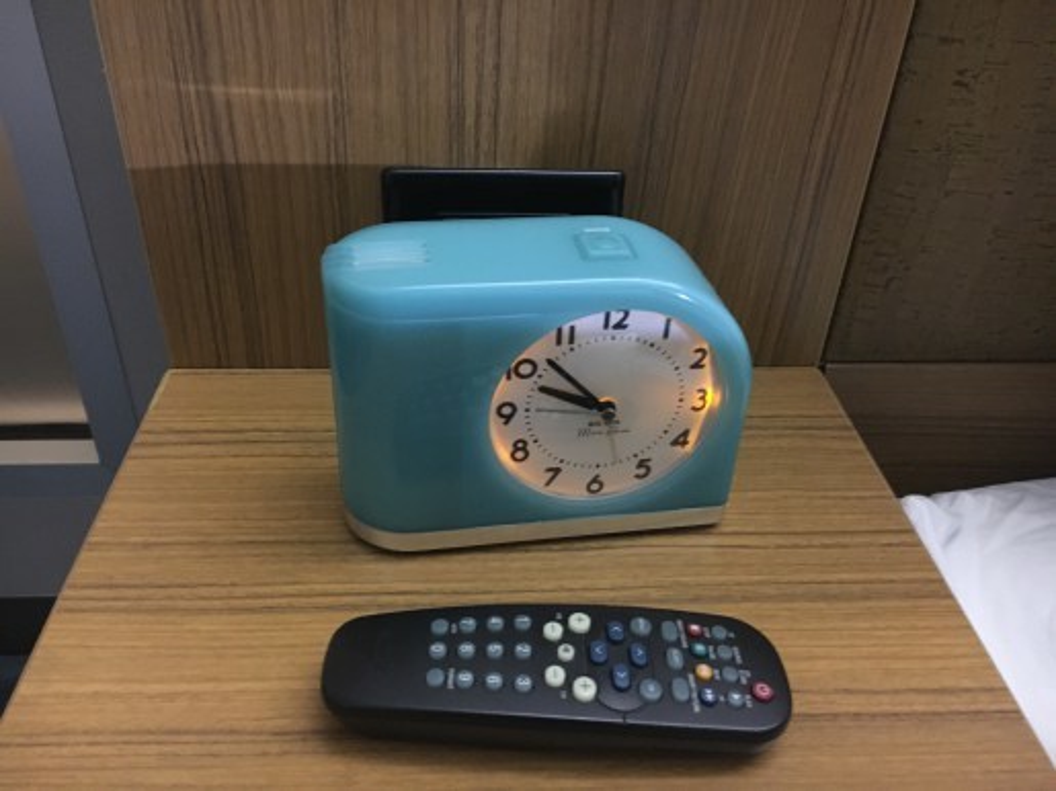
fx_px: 884
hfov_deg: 61.7
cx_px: 528
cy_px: 396
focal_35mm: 29
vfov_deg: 48.2
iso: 400
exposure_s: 1/15
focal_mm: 4.15
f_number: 2.2
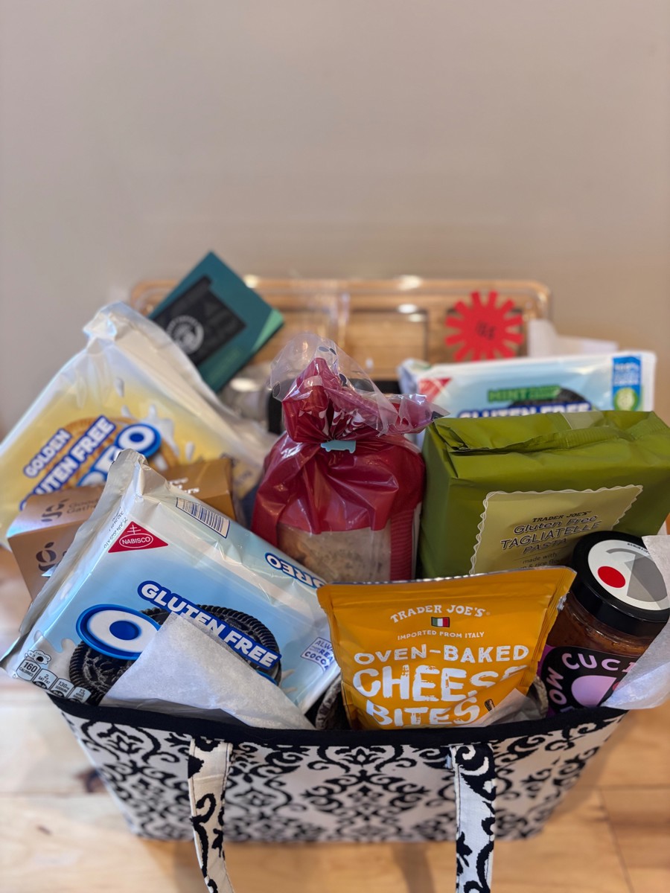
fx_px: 671
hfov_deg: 53.1
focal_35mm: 26
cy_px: 446
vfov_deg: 67.3
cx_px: 335
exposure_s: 1/60
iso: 400
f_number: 1.6
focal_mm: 5.96
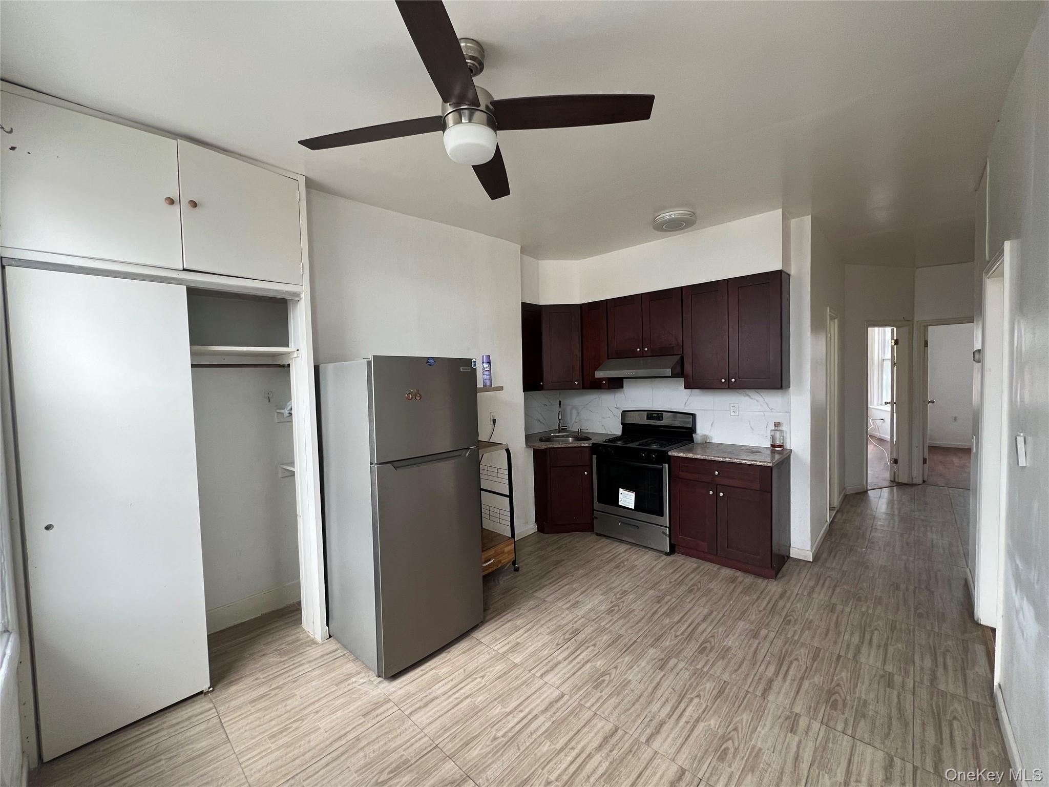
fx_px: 394
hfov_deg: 106.2
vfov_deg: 89.9
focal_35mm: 13
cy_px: 394
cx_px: 524
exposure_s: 1/99
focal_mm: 1.57
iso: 100
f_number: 1.8
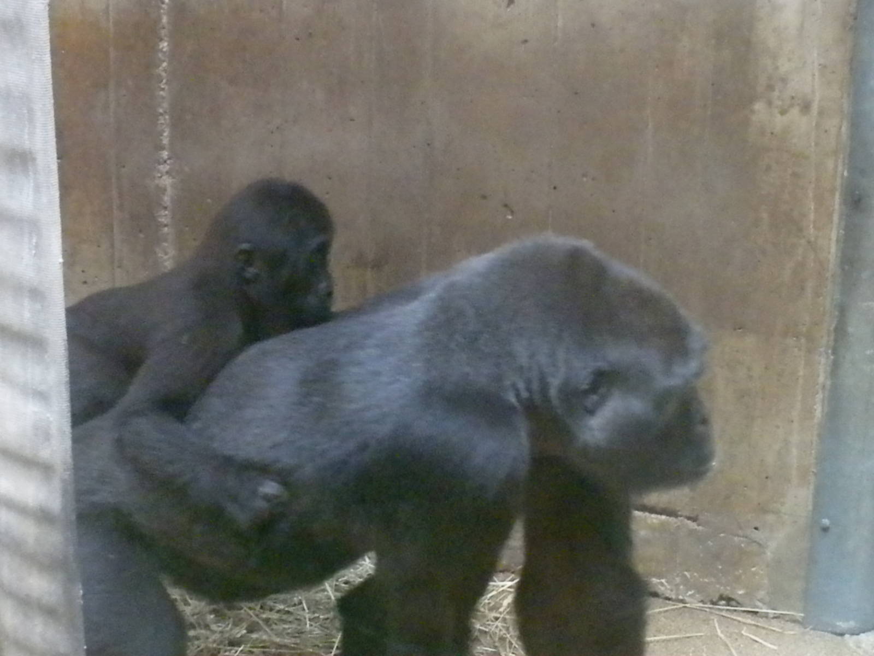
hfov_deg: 16.6
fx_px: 3005
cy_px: 328
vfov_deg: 12.5
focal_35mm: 119
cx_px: 437
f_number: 5.1
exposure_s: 1/88.8
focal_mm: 21
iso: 3200
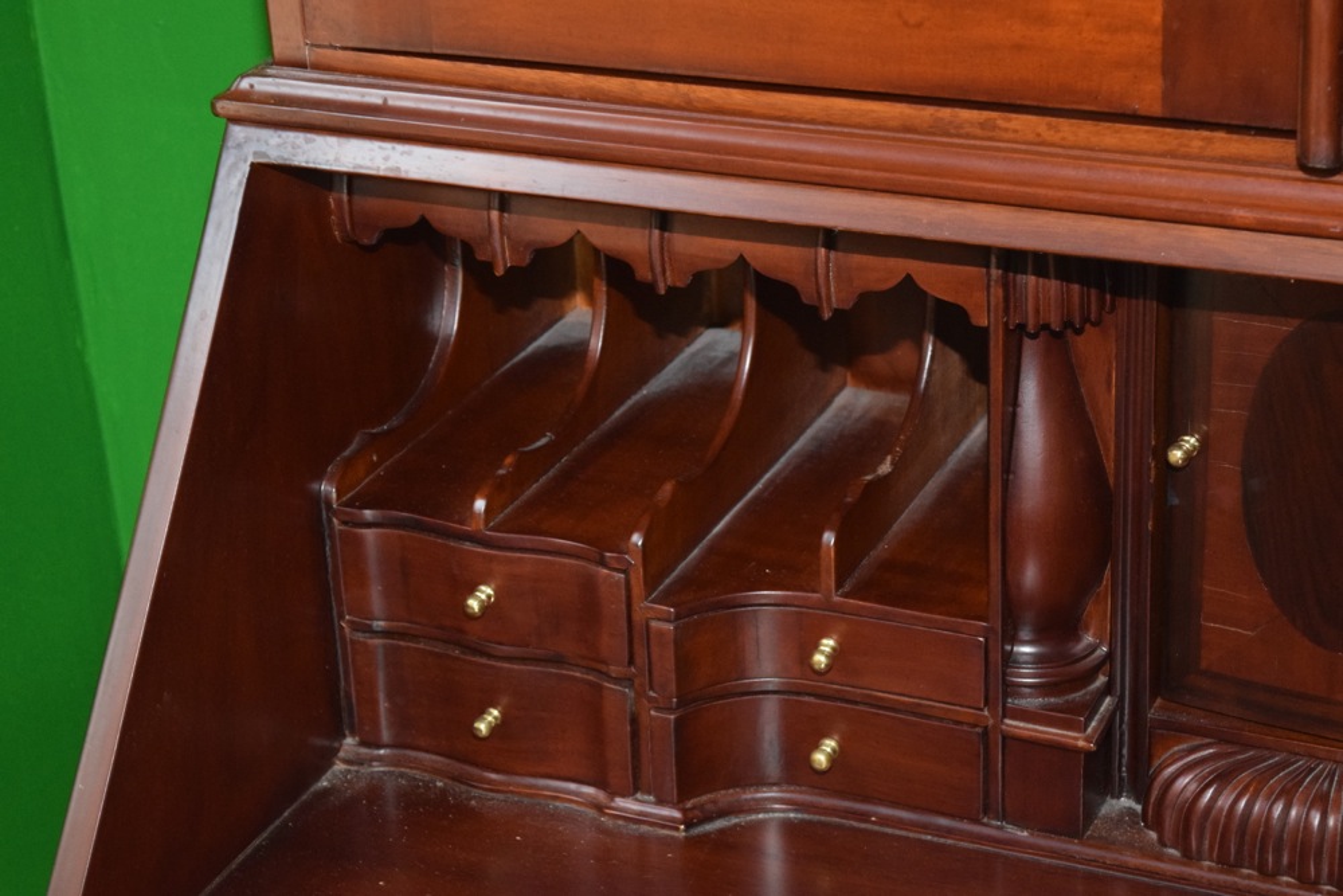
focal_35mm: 82
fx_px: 3078
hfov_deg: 24.6
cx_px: 672
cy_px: 448
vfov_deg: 16.6
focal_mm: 55
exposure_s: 1/60
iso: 3200
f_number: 5.6
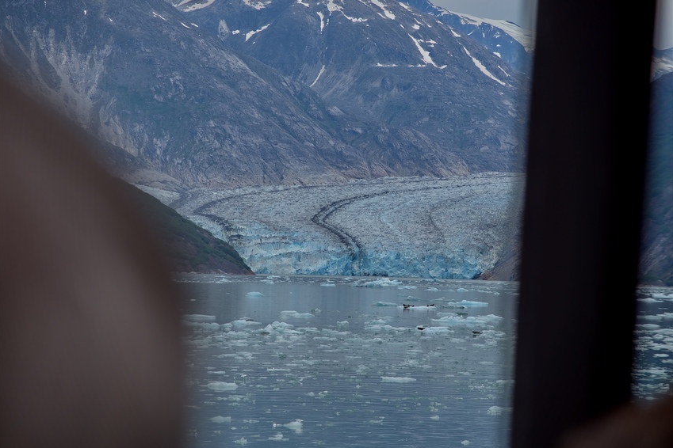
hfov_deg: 11.4
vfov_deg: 7.6
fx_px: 3383
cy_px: 190
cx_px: 336
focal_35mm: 181
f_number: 8
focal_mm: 120
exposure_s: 1/250
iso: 100
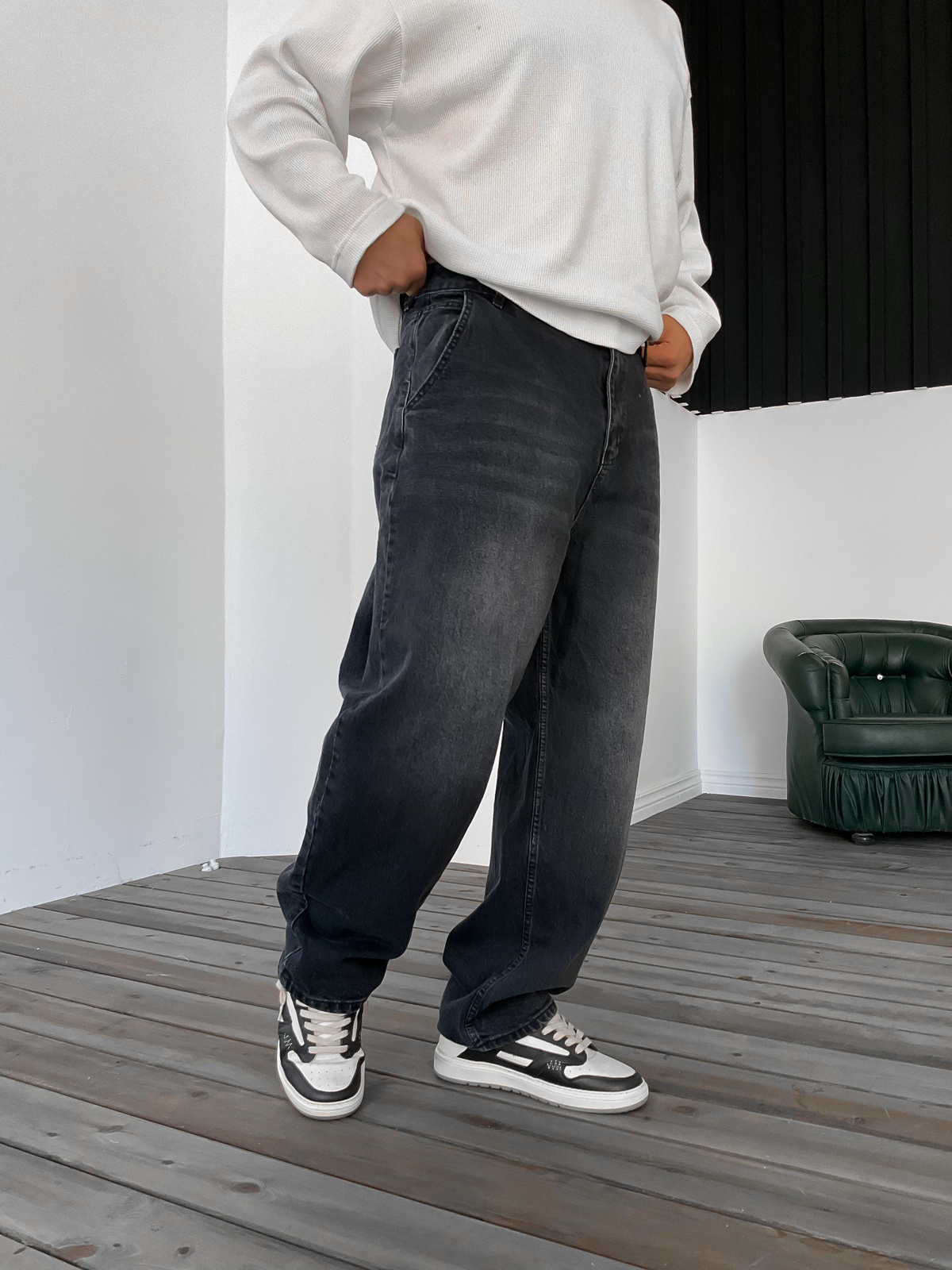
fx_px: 1063
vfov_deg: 61.7
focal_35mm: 29
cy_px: 635
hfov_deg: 48.2
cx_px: 476
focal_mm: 3
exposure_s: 1/90
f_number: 1.8
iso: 64
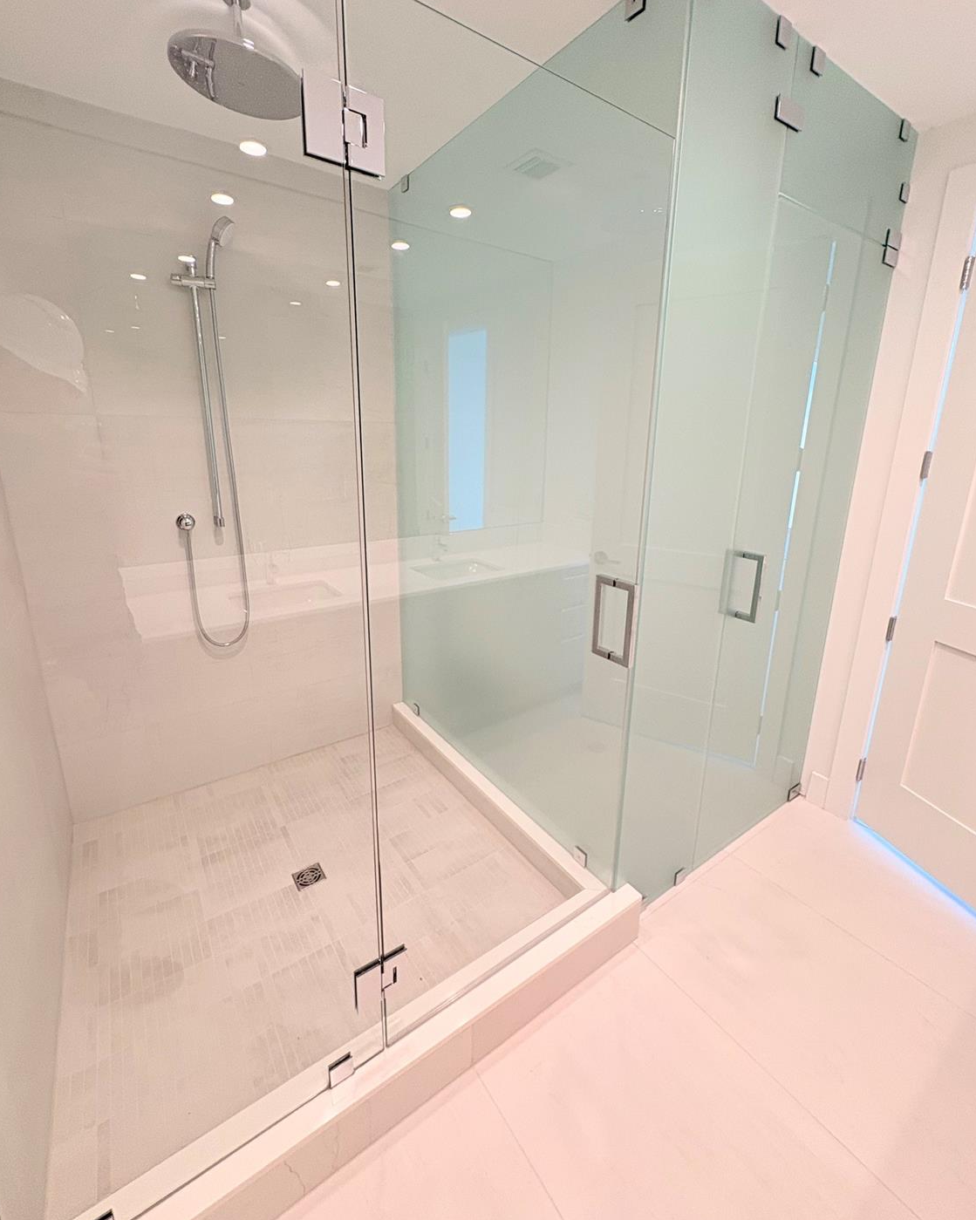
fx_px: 542
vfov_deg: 96.7
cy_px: 572
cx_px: 491
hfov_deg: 84.0
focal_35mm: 15
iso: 160
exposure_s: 1/114
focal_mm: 2.22
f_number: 2.2
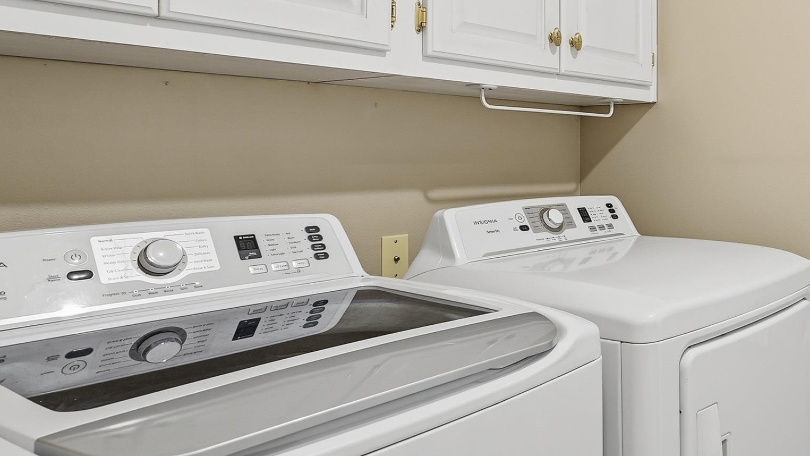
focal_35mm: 33
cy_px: 164
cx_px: 777
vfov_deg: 35.4
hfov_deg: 50.3
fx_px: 709
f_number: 9
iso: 250
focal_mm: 16
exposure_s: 1/15
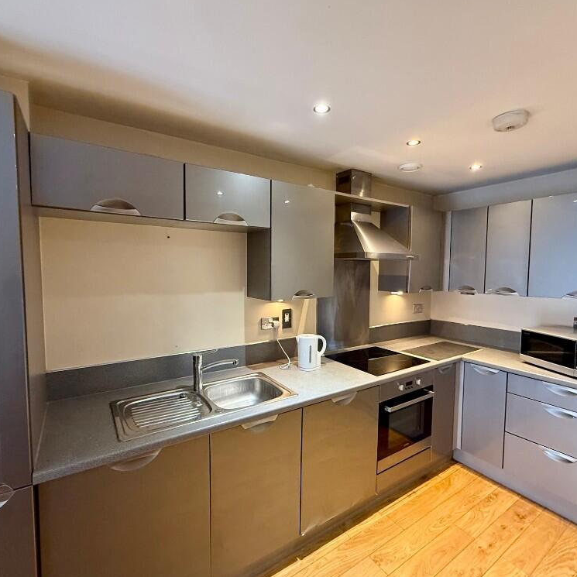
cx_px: 288
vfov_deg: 84.0
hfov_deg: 84.0
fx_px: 321
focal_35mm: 17
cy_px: 289
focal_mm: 2.22
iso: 500
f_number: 2.2
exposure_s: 1/50
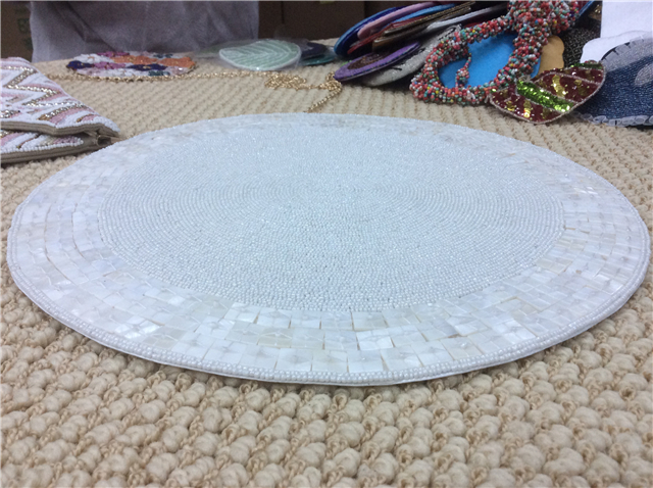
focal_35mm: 32
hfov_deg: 56.9
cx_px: 326
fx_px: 603
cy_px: 244
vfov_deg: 44.1
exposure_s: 1/25
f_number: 2.4
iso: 80
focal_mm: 3.3
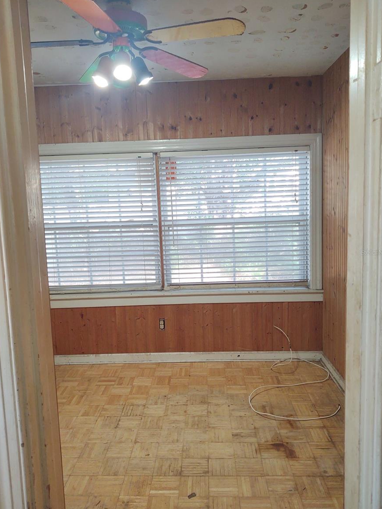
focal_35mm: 28
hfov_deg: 49.8
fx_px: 412
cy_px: 252
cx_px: 194
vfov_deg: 63.4
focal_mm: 4.75
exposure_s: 1/60
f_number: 1.7
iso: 181
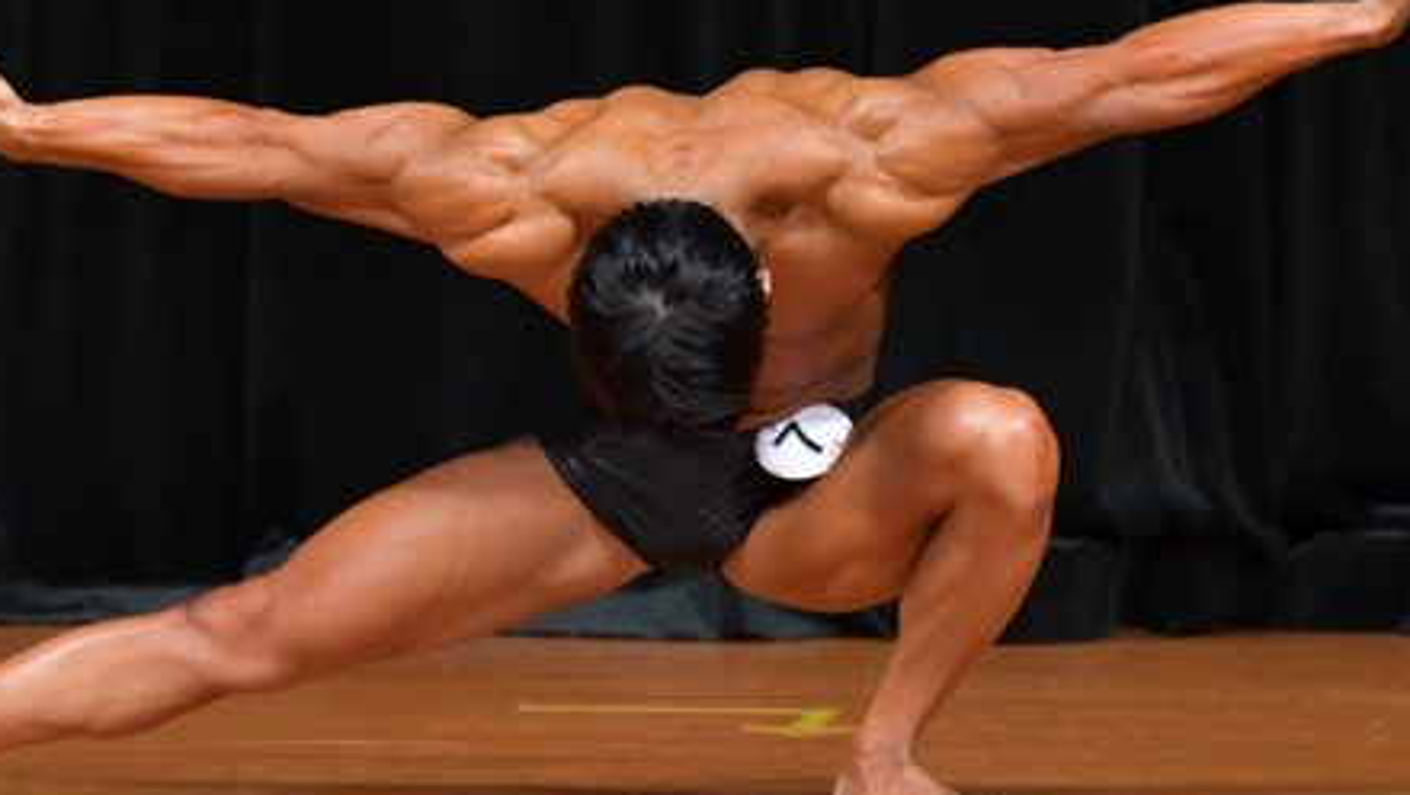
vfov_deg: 1.8
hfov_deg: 3.1
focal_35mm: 691
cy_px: 388
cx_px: 556
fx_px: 25847
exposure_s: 1/400
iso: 5000
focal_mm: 250
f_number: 5.6
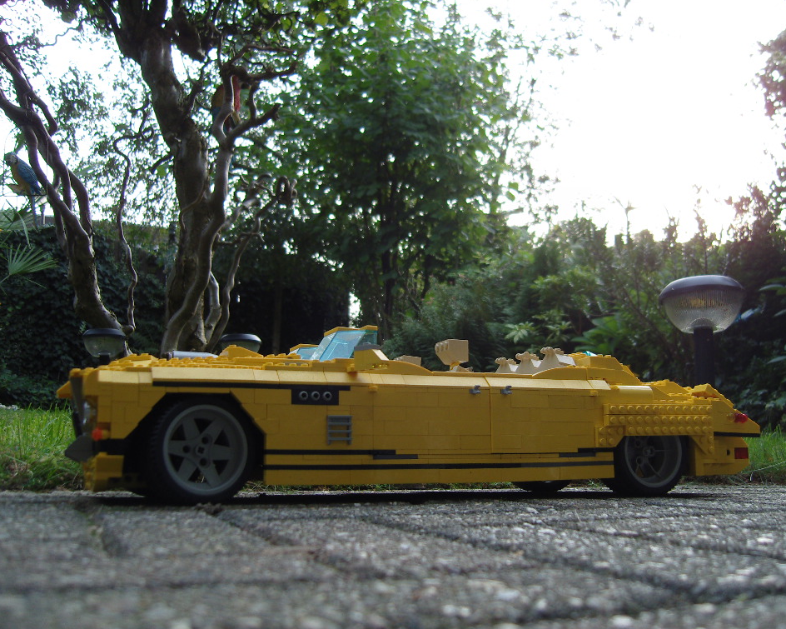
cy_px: 310
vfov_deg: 41.1
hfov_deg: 50.2
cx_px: 421
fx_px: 837
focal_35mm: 36
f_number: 2.8
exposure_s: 1/160
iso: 100
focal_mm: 7.3
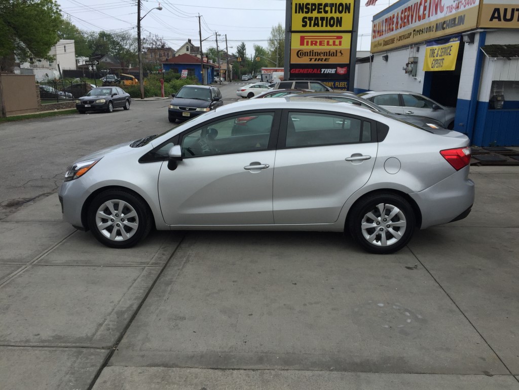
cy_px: 195
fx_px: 435
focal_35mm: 29
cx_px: 260
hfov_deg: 61.7
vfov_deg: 48.2
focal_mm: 4.15
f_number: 2.2
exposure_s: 1/1236
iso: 32
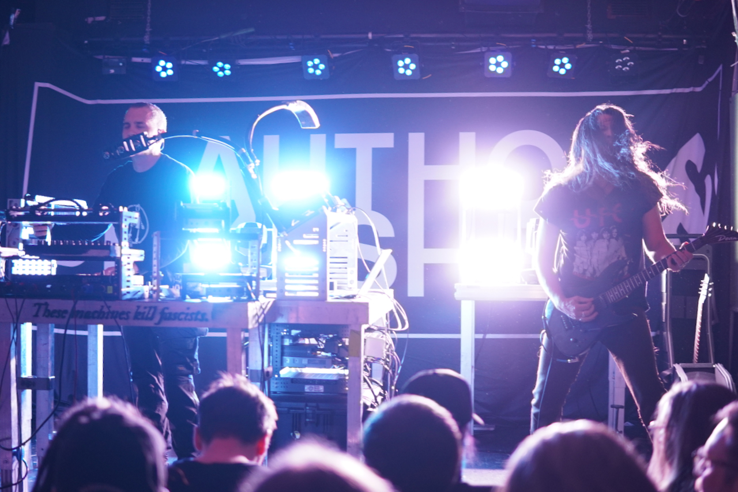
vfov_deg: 29.9
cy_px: 246
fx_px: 923
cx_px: 369
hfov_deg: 43.6
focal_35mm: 45
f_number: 1.4
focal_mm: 30
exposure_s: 1/250
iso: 640
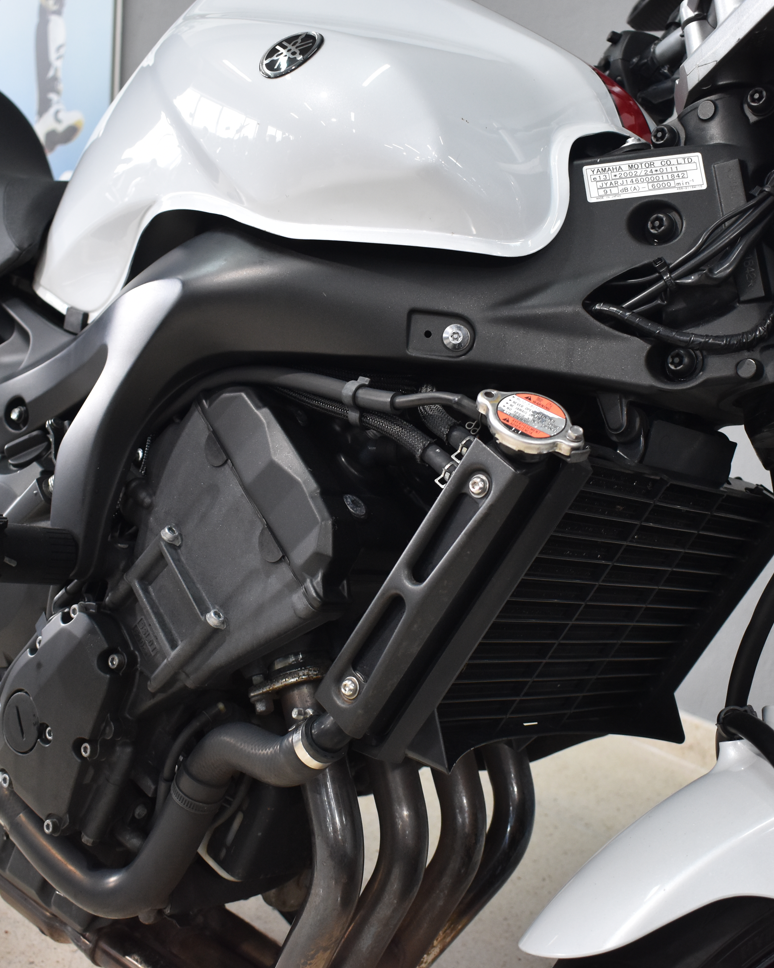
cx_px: 392
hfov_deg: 34.9
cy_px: 477
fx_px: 1231
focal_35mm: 43
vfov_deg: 42.9
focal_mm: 20
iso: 800
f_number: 3.8
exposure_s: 1/60
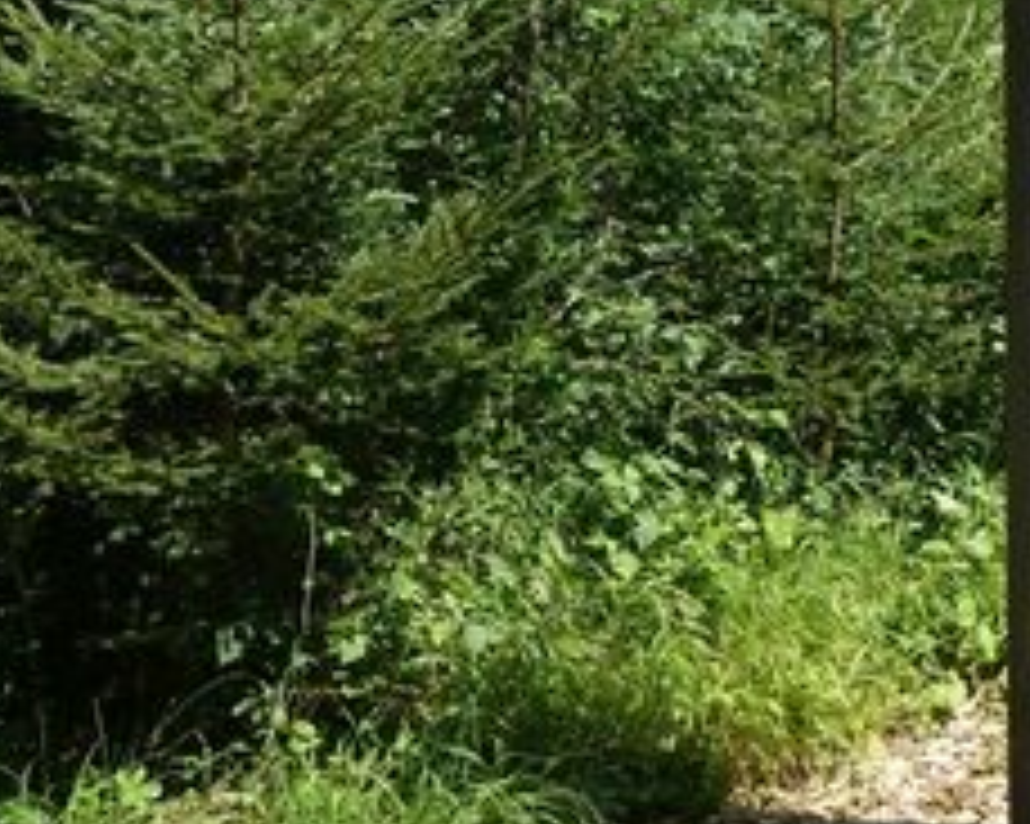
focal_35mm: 65
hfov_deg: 24.2
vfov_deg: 22.2
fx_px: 1981
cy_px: -77
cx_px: 1453
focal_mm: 8.81
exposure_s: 1/500
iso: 125
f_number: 4
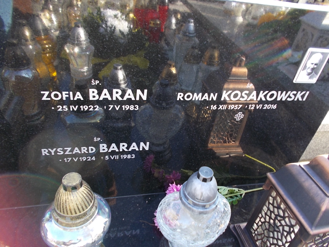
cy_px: 124
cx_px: 164
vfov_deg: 53.1
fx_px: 247
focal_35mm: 26
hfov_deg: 67.3
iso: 80
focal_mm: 4.6
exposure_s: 1/40
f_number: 3.2
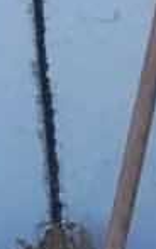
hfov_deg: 5.5
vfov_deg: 8.8
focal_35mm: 237
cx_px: 195
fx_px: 1611
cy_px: 98
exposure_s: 1/125
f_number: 4.5
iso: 200
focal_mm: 16
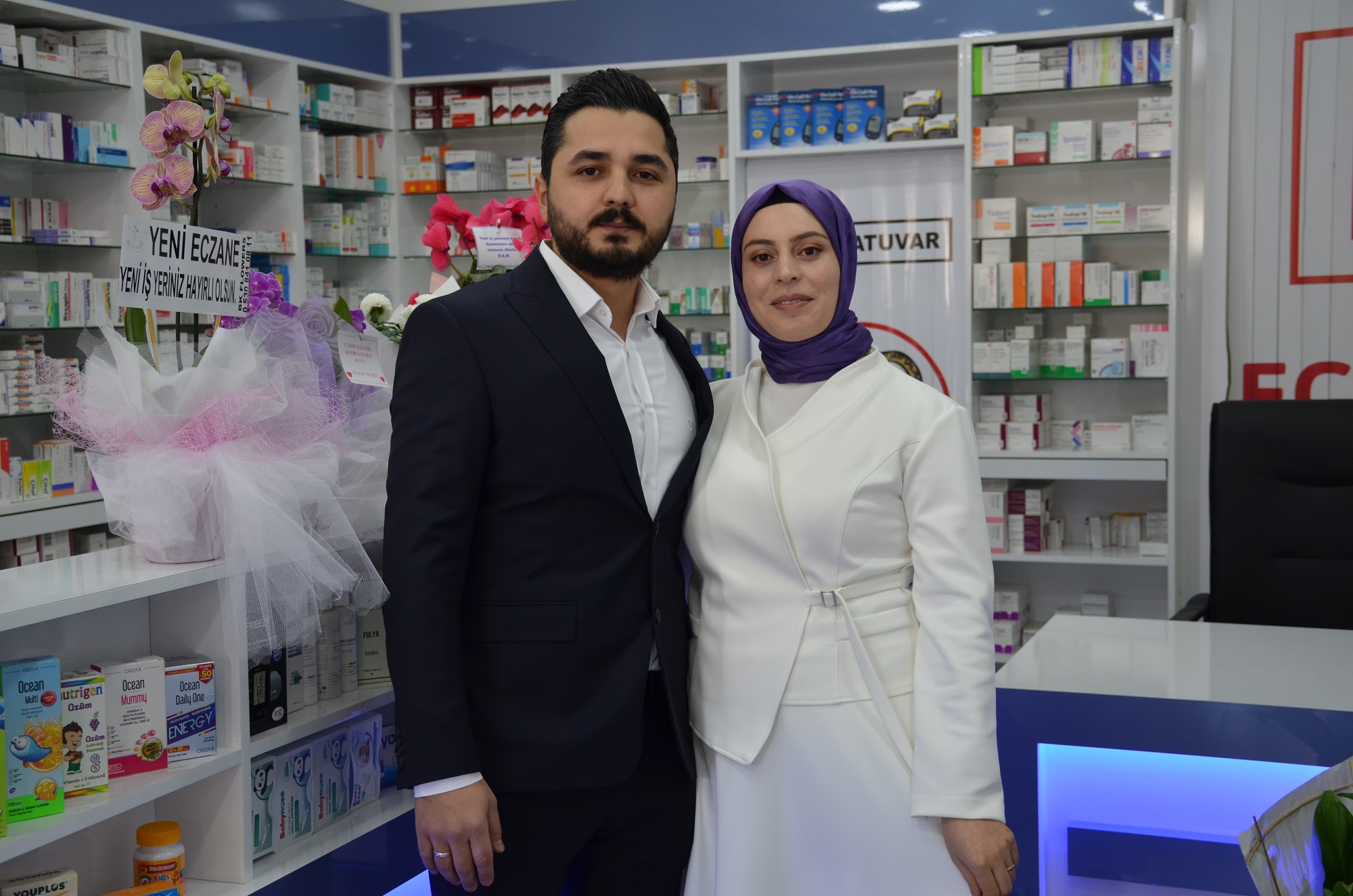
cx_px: 676
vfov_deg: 27.9
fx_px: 1800
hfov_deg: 41.2
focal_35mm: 48
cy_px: 448
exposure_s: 1/100
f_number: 5
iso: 400
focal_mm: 32
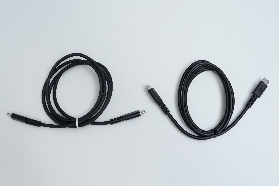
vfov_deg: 29.9
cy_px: 93
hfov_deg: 43.6
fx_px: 349
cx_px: 140
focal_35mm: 45
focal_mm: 22
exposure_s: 1/30
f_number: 8
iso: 400
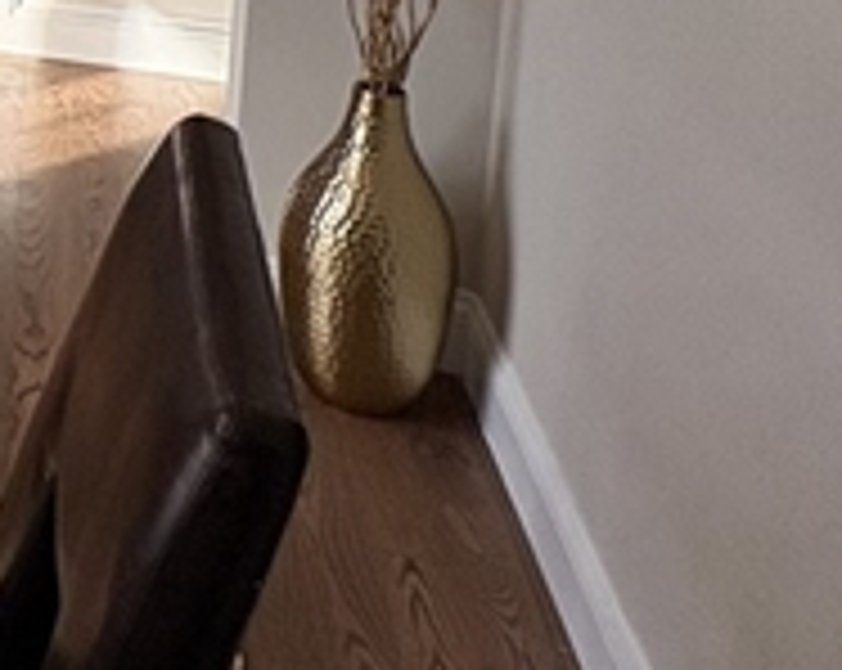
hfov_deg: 18.3
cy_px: -387
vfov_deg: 17.8
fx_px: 1866
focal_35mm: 75
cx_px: -779
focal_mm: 2.22
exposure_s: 1/344
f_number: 2.2
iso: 64
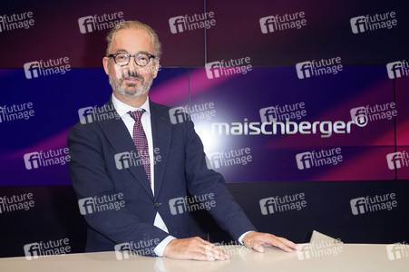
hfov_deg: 50.7
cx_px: 204
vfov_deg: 35.0
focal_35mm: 38
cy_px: 136
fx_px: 431
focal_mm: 38
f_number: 5.6
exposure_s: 1/160
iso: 2000
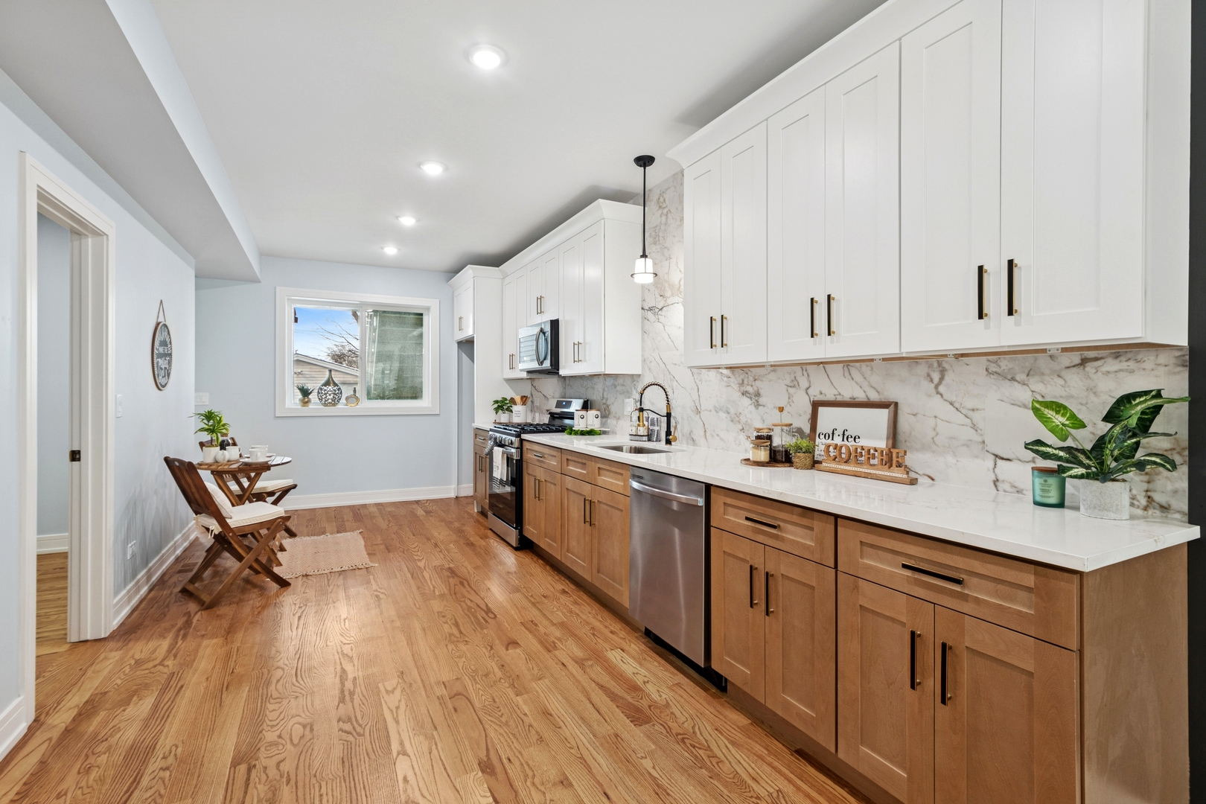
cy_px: 402
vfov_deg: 77.3
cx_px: 603
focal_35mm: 15
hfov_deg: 100.4
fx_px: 502
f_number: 8
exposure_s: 1/15
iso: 250
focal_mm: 10
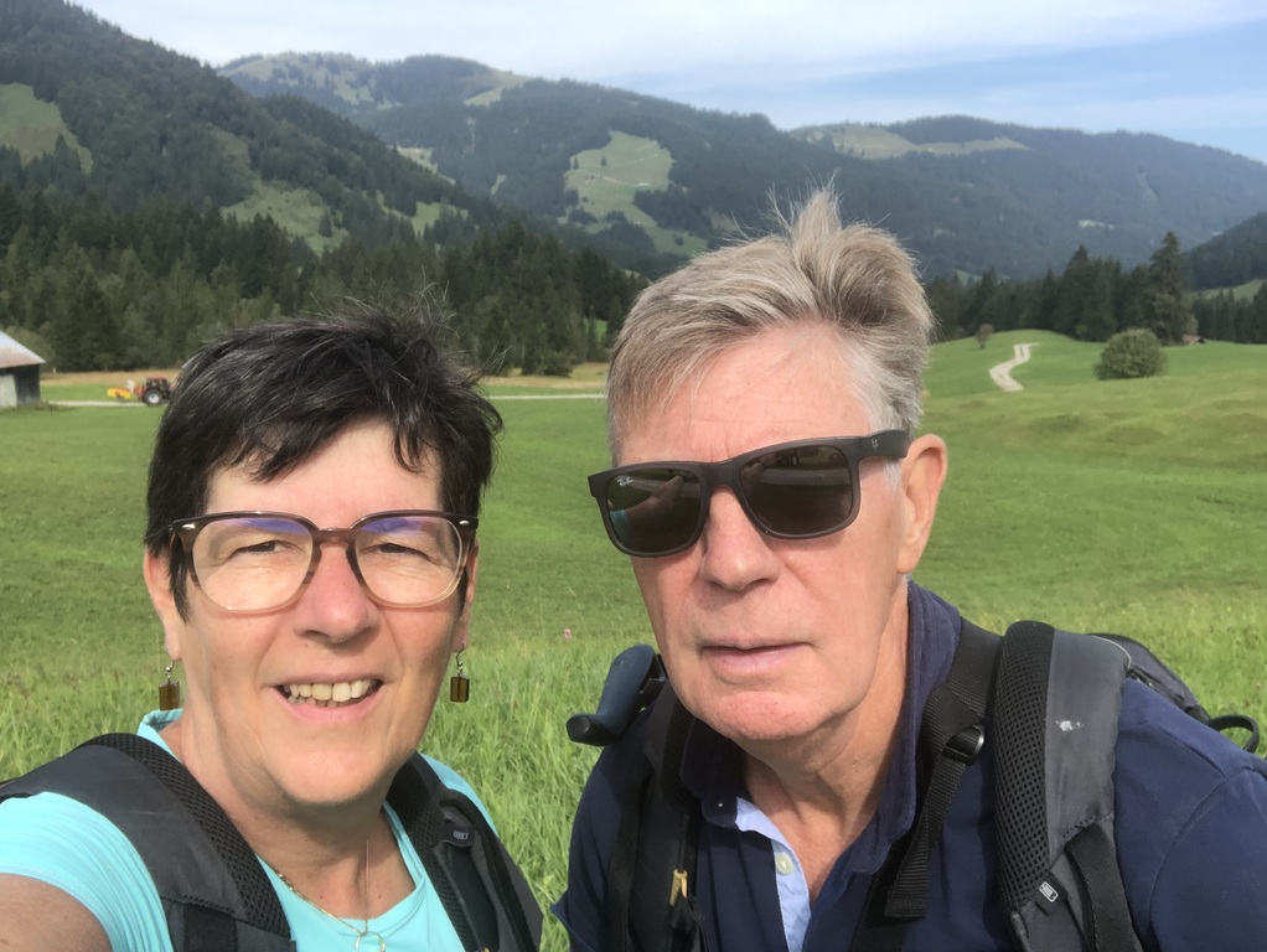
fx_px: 1172
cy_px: 476
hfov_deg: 56.8
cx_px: 634
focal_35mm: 32
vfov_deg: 44.2
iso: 20
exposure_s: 1/653
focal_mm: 2.87
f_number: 2.2
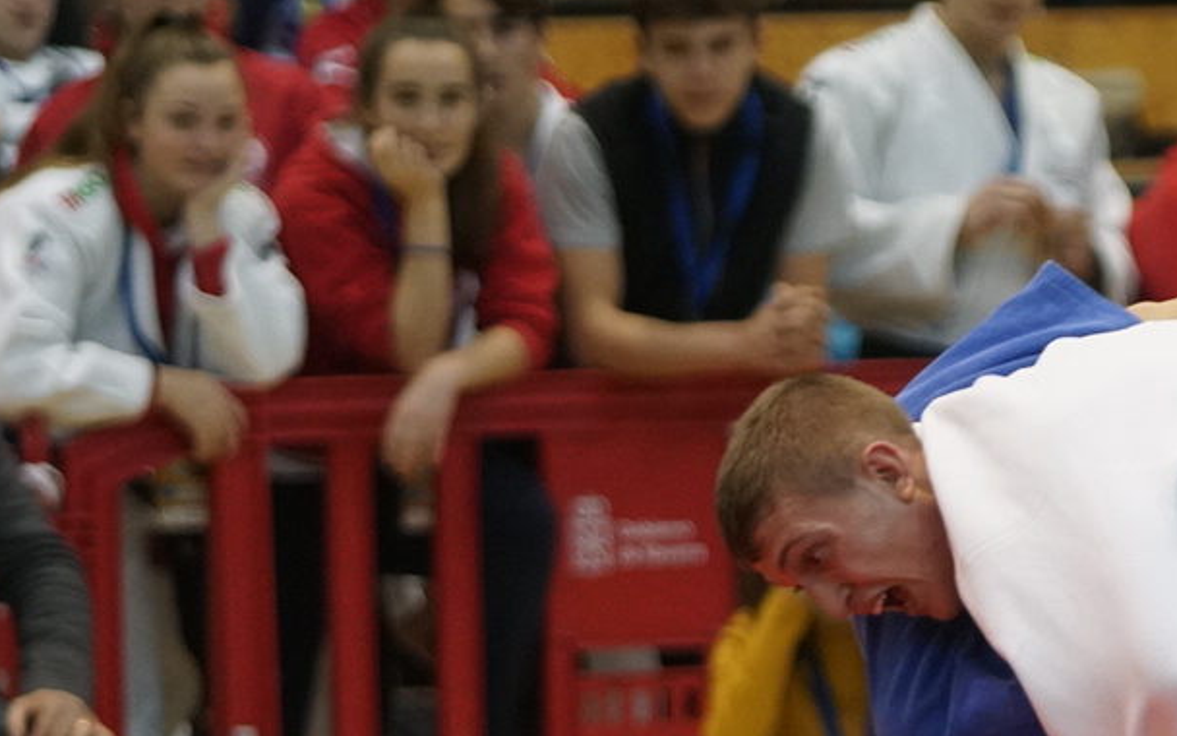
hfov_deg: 3.3
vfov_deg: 2.1
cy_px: 839
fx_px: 20220
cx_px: 1388
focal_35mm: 630
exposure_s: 1/320
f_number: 2.8
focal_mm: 155
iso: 1600
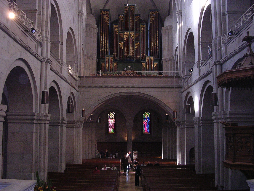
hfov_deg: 49.0
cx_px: 127
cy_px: 96
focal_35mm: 38
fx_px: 279
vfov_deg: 37.7
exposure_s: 1/60.1
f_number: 2.8
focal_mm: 5.8
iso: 400
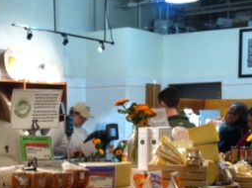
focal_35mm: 88
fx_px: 639
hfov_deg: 21.2
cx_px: -25
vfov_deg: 16.3
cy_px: 200
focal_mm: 3.85
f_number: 2.8
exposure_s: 1/15
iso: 160
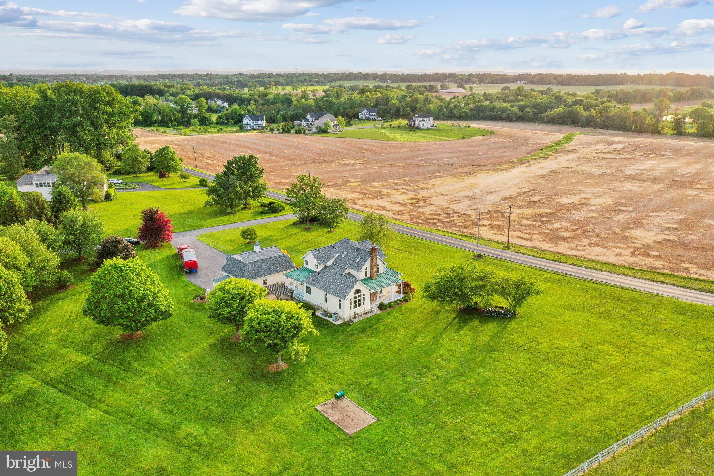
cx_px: 357
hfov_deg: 65.5
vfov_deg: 46.4
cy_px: 238
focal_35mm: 28
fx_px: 555
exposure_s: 1/80
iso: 200
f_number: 11
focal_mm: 10.3
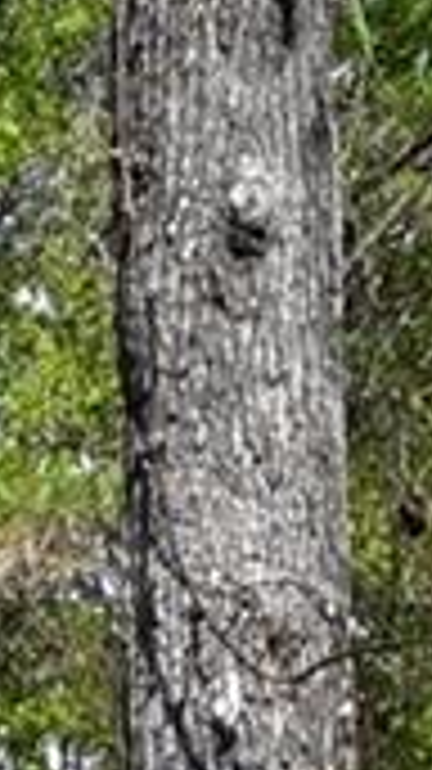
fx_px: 7085
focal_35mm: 347
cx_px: -464
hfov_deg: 3.5
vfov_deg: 6.0
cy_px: 1817
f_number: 7.1
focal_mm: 18.5
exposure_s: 1/200
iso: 100
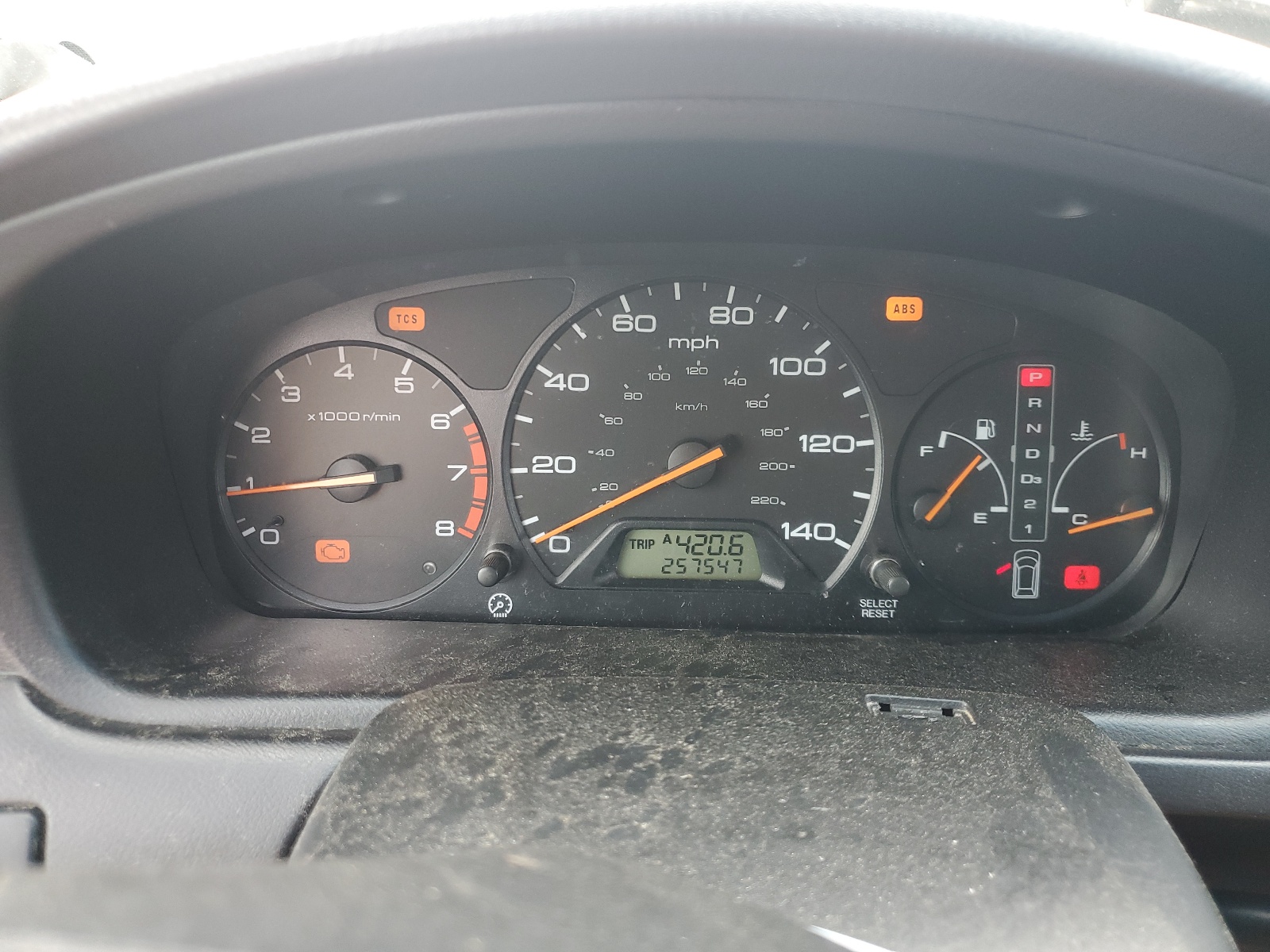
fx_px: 954
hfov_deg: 67.3
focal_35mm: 26
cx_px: 635
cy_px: 476
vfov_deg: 53.1
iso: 76
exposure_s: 1/120
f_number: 1.5
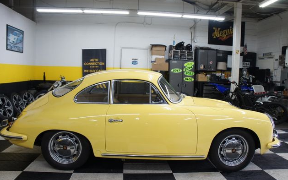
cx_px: 144
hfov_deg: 66.5
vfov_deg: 44.5
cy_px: 93
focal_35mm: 28
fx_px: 220
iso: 200
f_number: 4
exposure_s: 1/30
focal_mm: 18
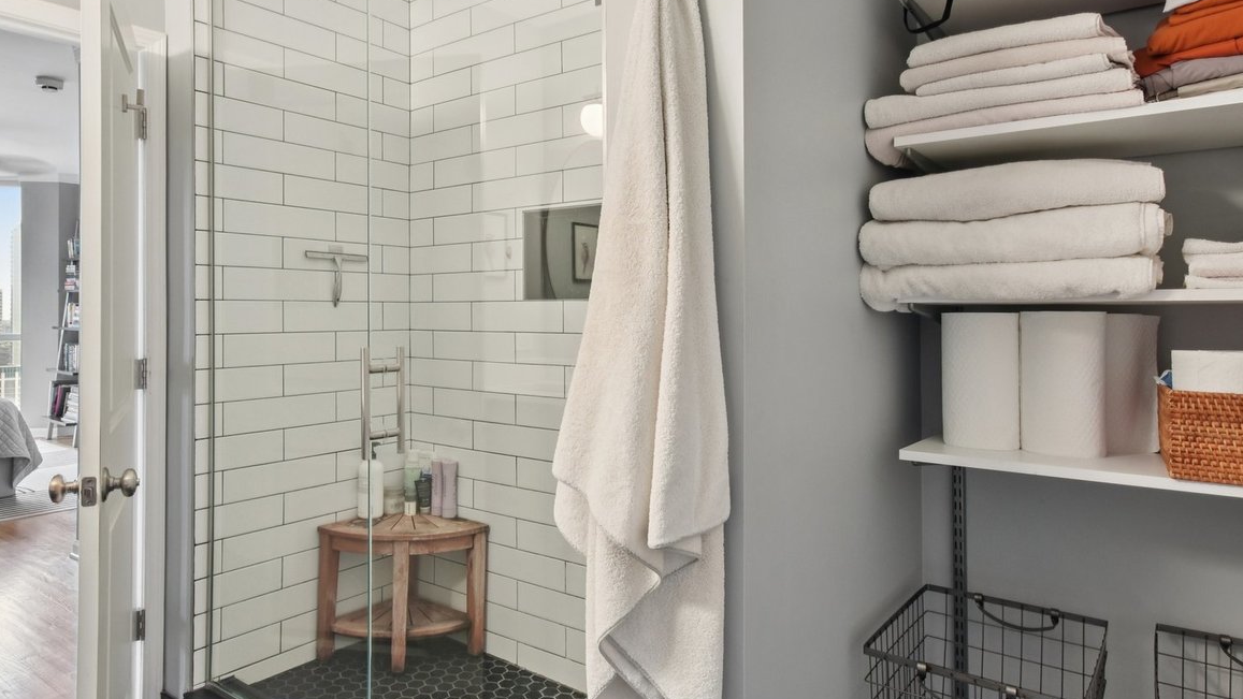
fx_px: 725
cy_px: 323
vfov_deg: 51.4
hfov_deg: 80.8
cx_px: 540
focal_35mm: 22
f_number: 8
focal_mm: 10
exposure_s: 1/4
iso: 400
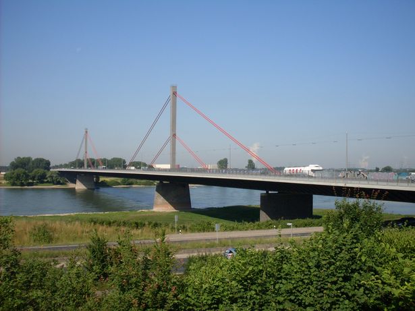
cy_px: 156
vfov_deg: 37.7
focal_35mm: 38
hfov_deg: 49.0
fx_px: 455
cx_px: 208
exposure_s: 1/250
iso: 80
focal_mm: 6.3
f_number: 8.4
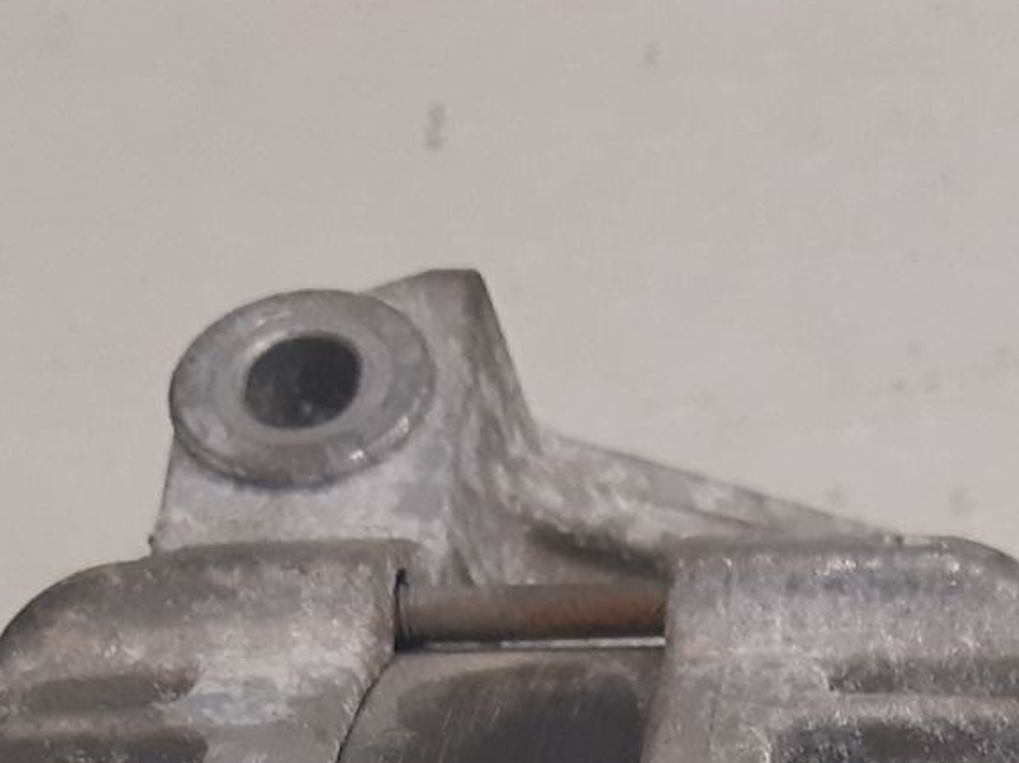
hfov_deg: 20.7
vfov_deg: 14.1
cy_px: 1355
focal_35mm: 93
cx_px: 879
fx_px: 2736
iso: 160
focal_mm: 3.93
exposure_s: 1/50
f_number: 1.7
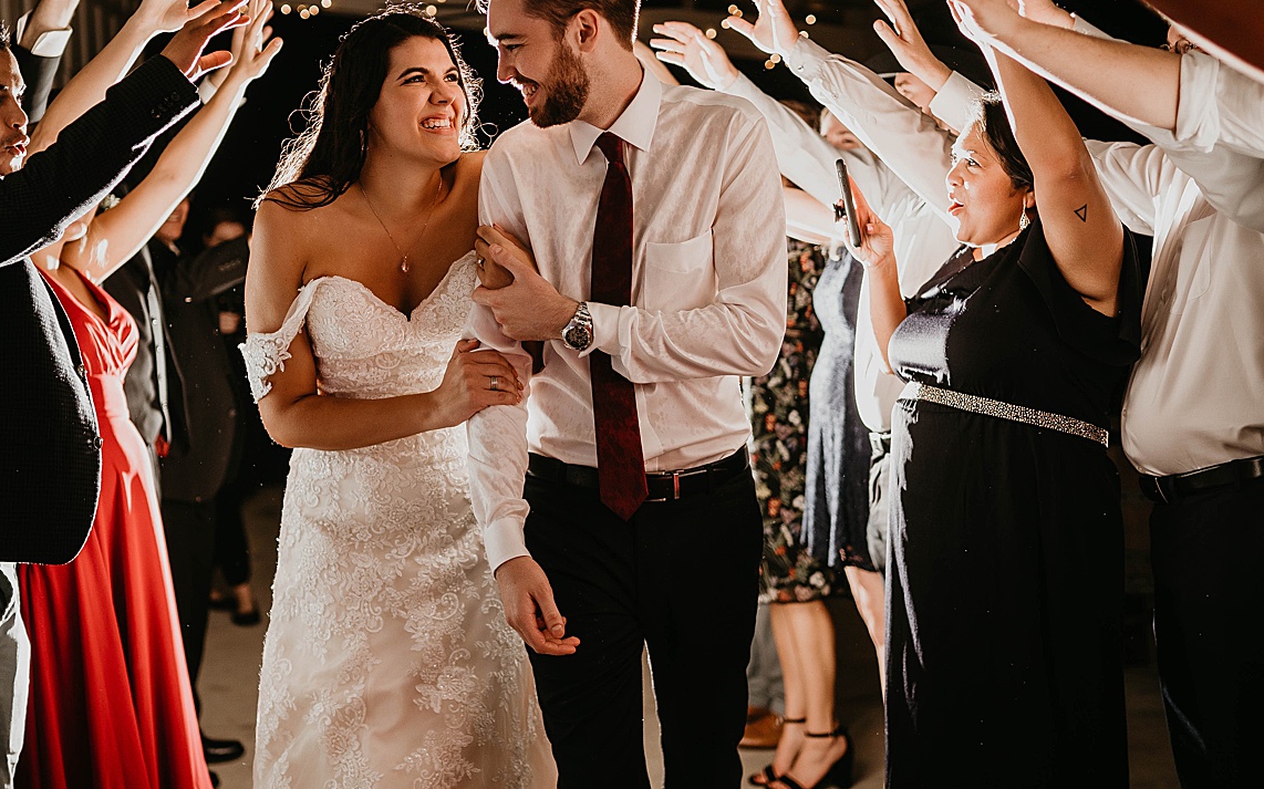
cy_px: 263
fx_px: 1722
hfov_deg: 40.2
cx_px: 542
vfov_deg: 25.7
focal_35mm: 50
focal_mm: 35
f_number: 1.6
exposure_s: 1/250
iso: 400
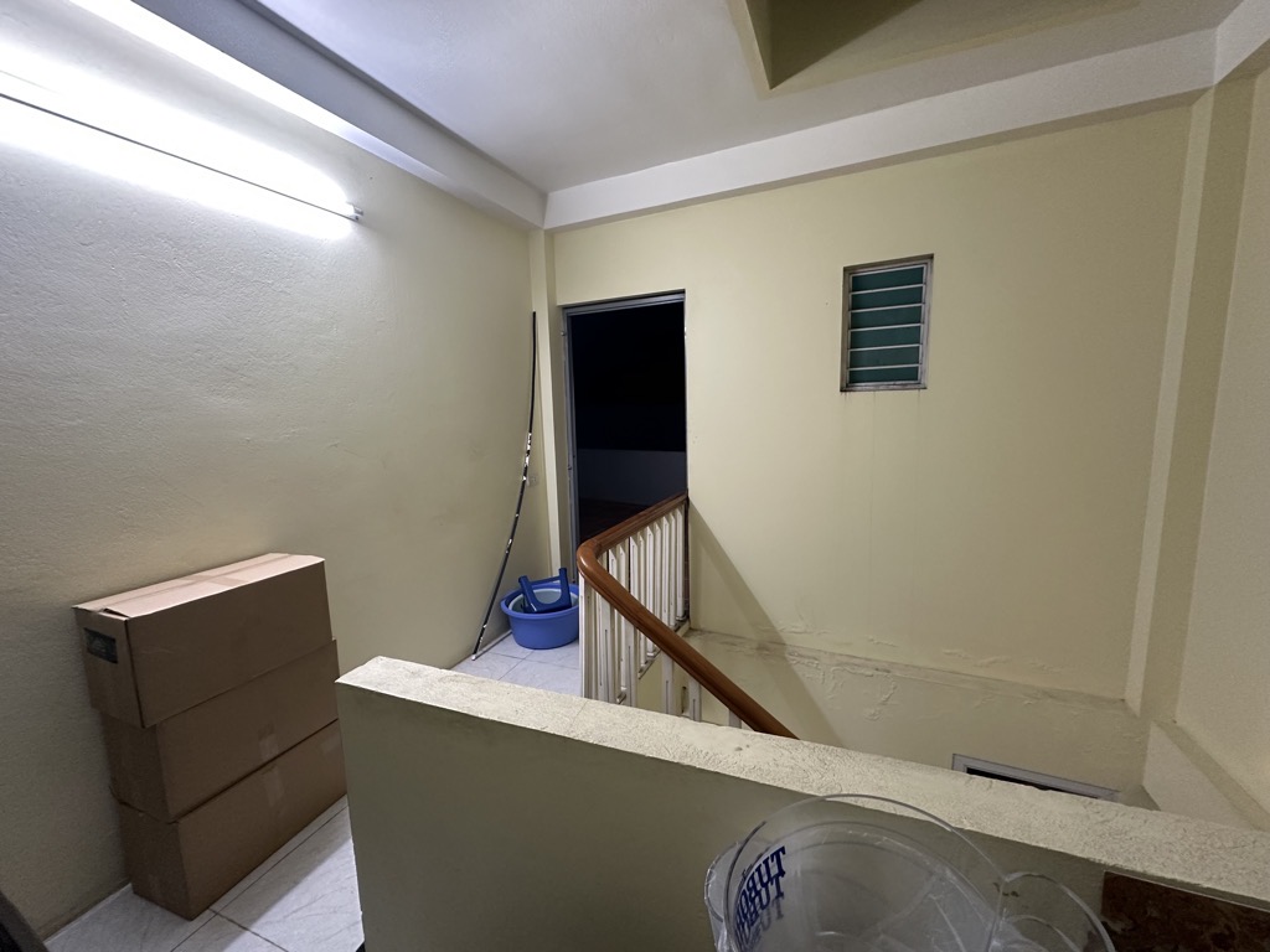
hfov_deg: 102.1
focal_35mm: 14
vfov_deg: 85.7
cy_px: 476
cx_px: 635
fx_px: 514
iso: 320
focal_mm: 2.22
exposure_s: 1/50
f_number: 2.2
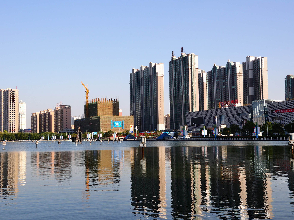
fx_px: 450
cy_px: 109
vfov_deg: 27.5
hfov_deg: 36.2
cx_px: 148
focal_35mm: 53
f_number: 11
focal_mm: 32
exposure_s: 1/125
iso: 200
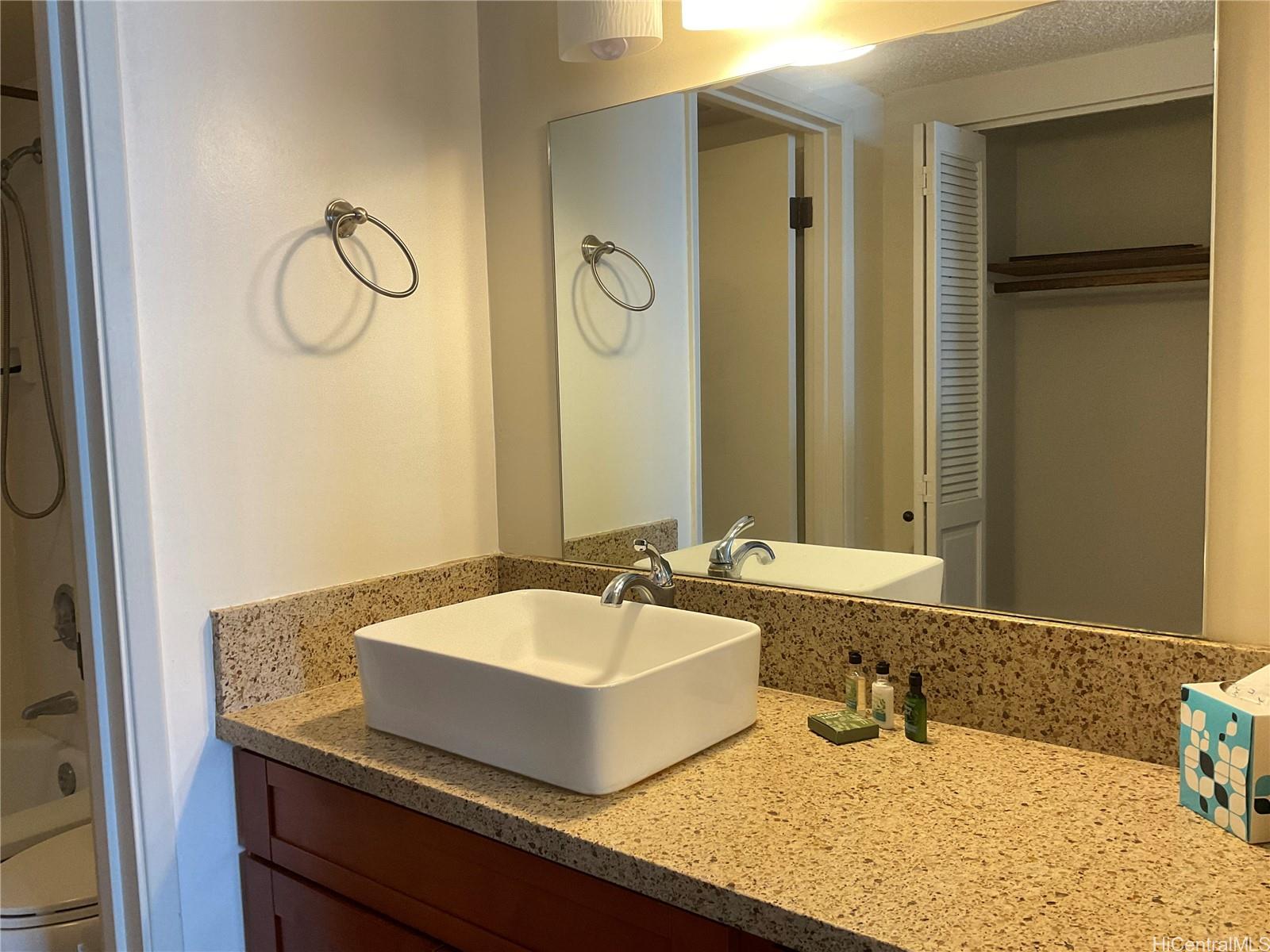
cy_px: 476
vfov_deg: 48.2
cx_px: 635
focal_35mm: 29
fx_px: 1064
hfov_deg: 61.7
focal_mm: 3
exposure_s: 1/60
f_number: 1.8
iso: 80
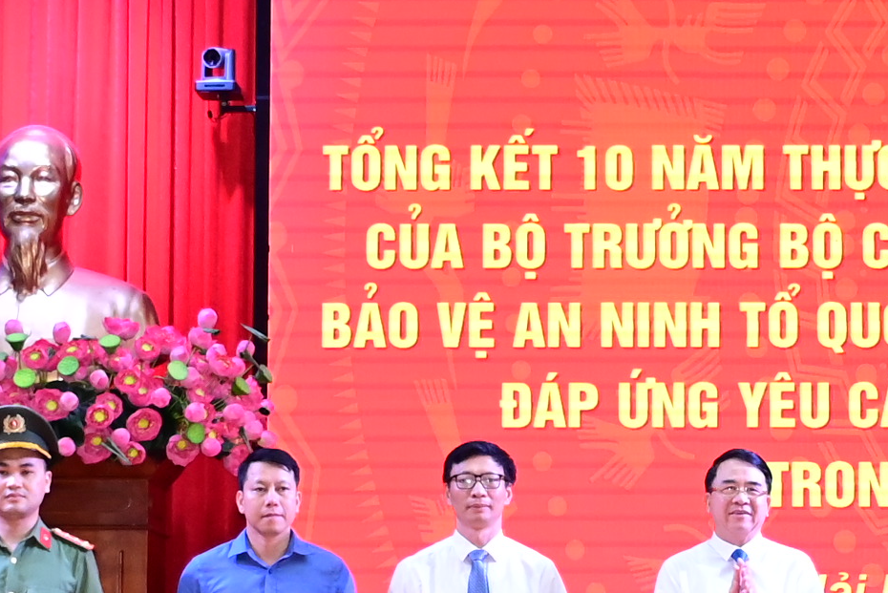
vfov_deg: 9.0
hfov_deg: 13.4
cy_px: 486
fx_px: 3751
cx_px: 701
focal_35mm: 152
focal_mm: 32
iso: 2000
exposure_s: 1/200
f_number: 4
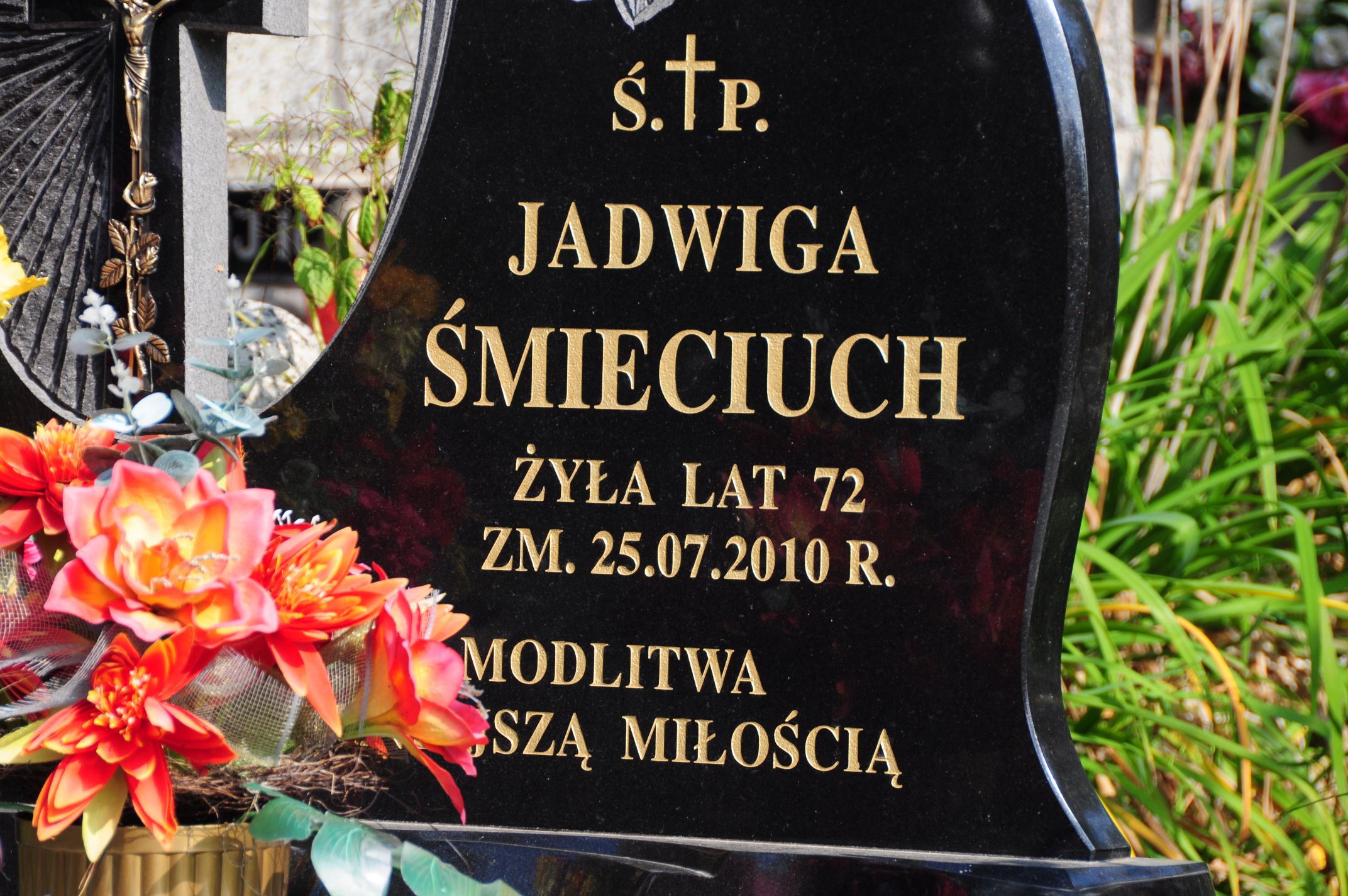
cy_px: 448
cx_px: 674
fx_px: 8415
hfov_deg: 9.2
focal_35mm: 225
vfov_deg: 6.1
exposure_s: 1/500
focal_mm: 150
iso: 250
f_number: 7.1
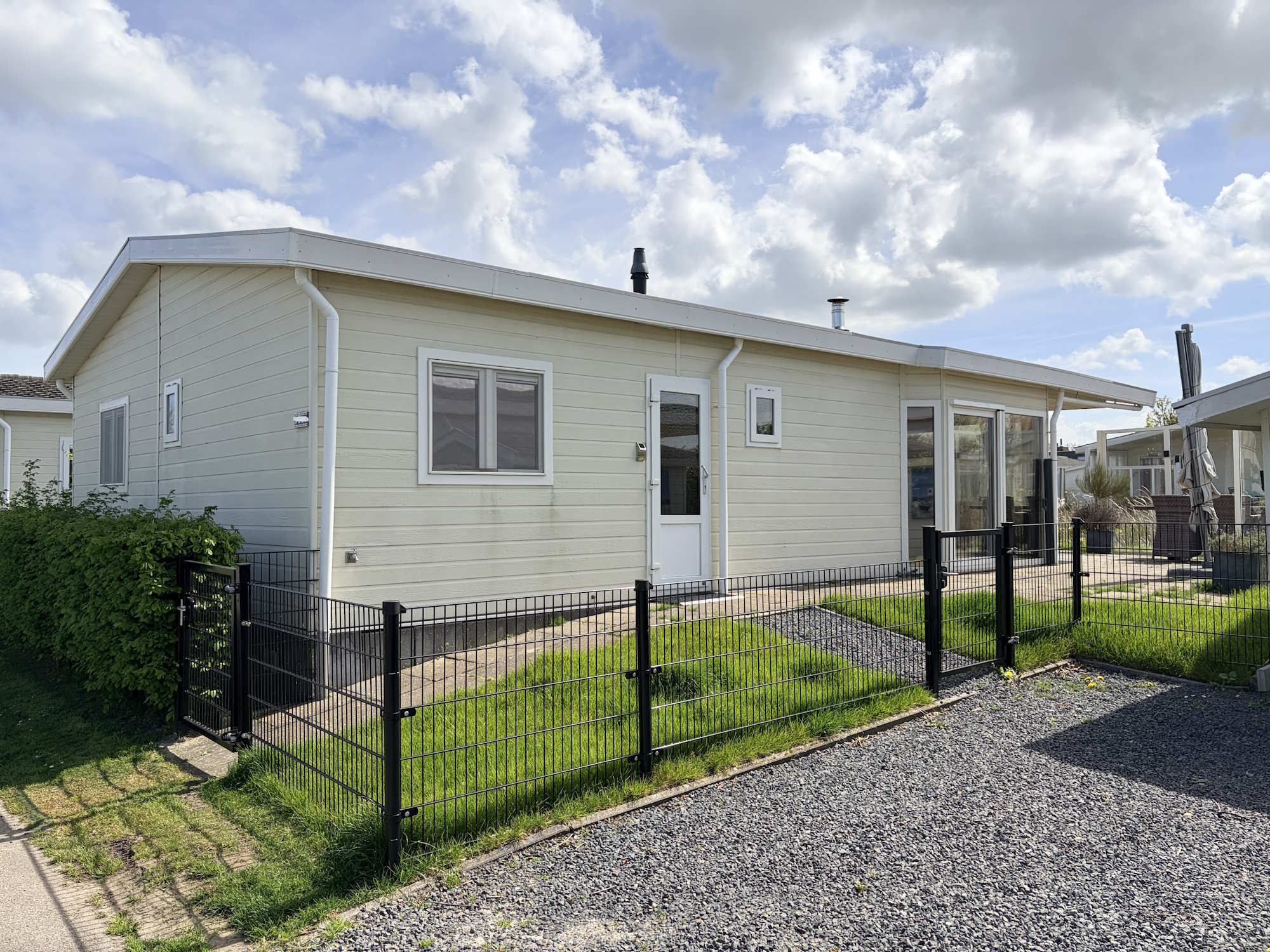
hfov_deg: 67.3
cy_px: 476
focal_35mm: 26
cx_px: 635
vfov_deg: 53.1
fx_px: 954
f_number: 1.6
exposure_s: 1/2985
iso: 50
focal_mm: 5.96
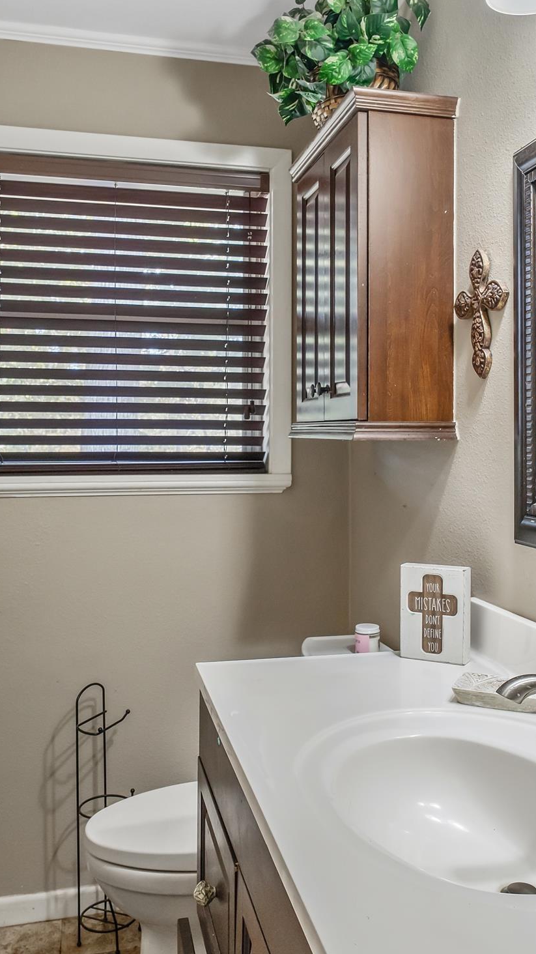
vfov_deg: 58.0
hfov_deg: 34.6
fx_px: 859
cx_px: 307
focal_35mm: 34
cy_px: 455
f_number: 8
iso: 800
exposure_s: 1/13
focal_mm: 19
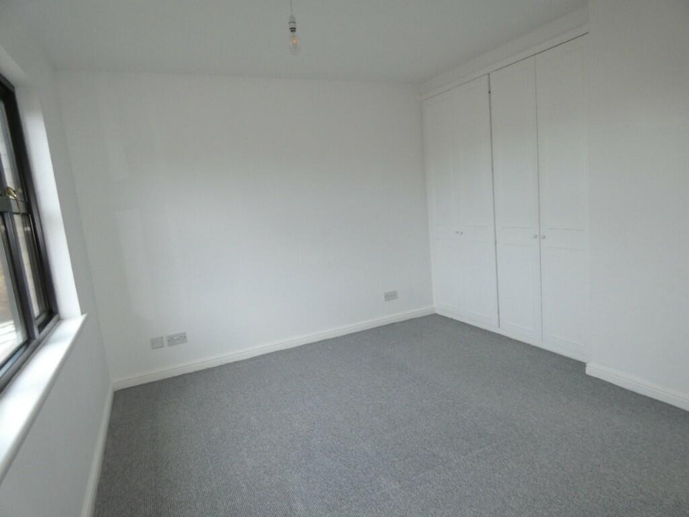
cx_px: 344
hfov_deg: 81.7
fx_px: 398
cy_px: 258
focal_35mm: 20
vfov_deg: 66.0
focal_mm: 3.6
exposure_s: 1/30
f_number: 2.8
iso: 320
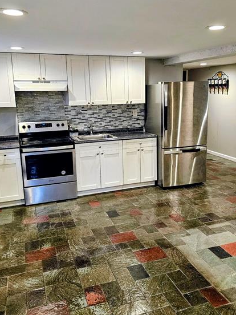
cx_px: 130
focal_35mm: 32
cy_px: 154
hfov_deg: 44.1
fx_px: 291
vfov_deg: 56.8
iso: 640
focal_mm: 6.3
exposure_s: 1/120
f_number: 1.7
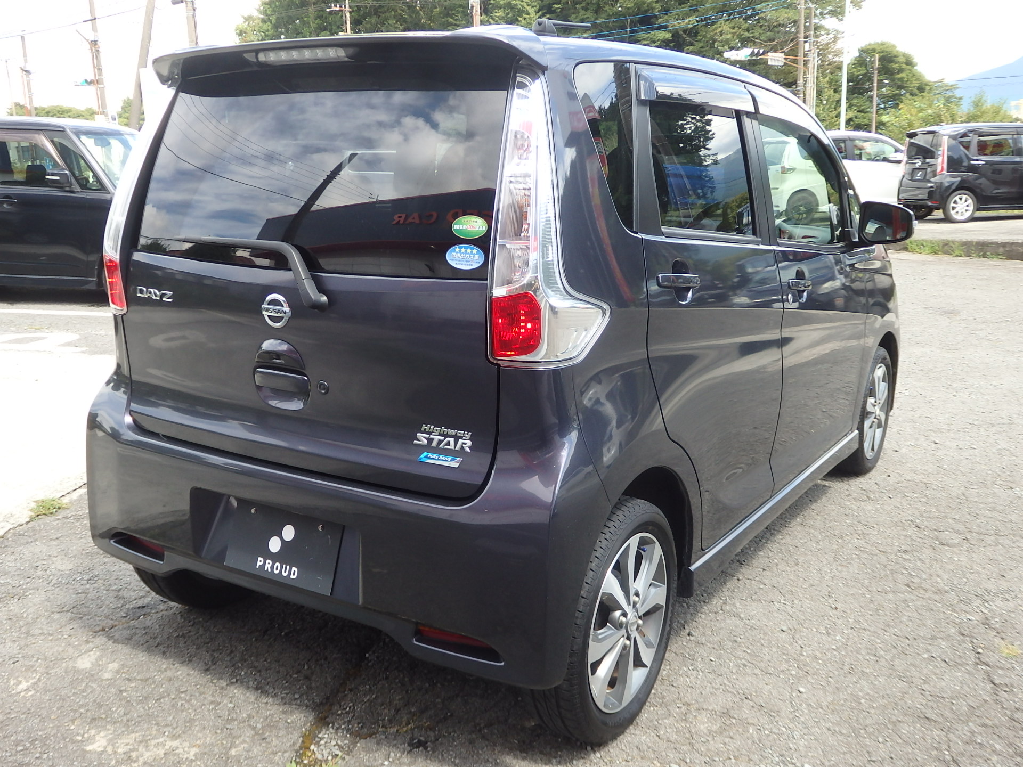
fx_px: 975
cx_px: 512
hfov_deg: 55.4
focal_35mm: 33
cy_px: 384
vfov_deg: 42.9
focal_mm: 6
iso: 125
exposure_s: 1/40
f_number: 3.4
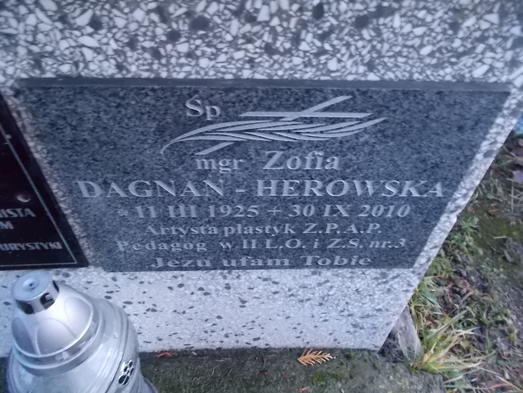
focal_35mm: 26
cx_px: 262
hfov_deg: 67.3
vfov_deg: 53.1
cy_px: 196
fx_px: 393
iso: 400
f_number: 3.2
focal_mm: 4.6
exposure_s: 1/5
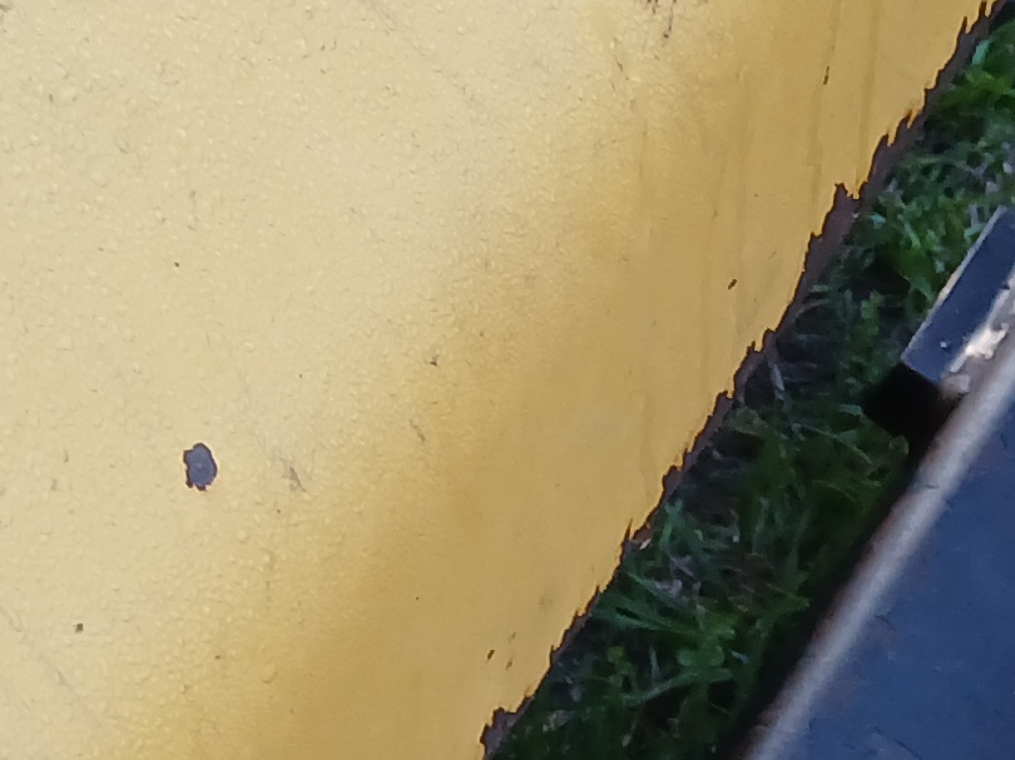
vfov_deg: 10.7
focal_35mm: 131
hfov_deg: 14.8
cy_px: 1321
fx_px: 3840
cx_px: -48
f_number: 1.8
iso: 50
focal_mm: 3.98
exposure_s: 1/60
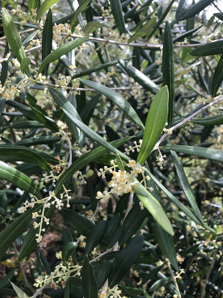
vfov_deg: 63.4
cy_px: 149
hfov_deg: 49.7
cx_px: 112
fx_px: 241
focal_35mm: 28
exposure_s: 1/432
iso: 20
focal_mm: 3.99
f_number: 1.8
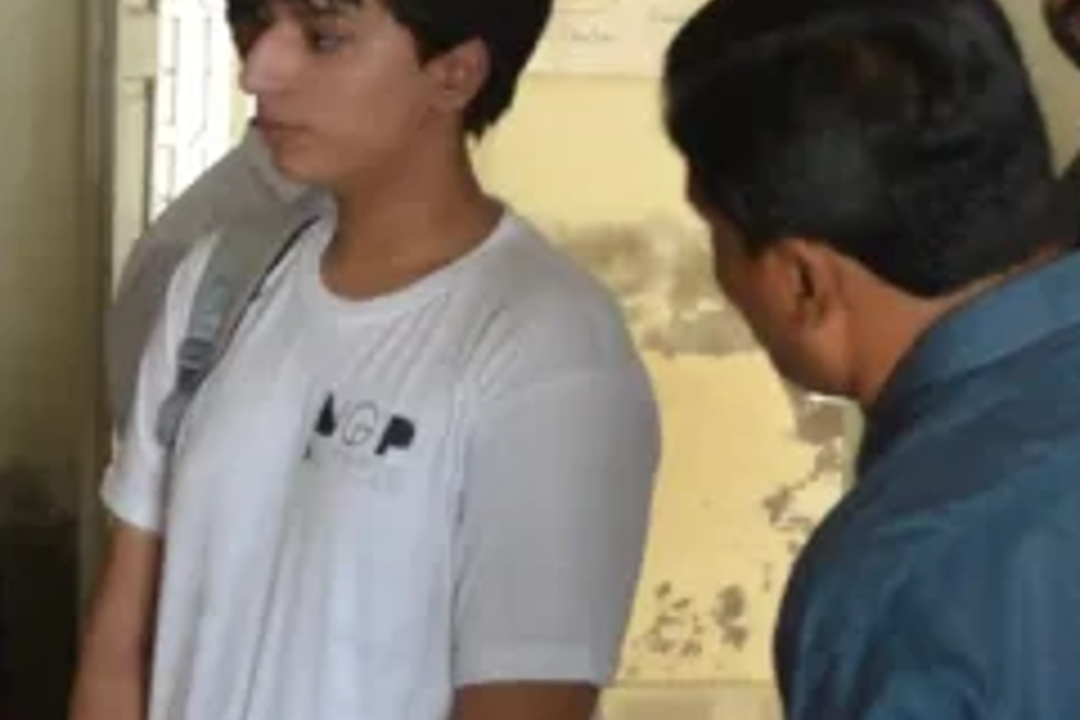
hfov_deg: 10.0
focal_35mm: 205
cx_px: 392
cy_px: 155
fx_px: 6150
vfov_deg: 6.7
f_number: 4
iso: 400
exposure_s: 1/50
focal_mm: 32
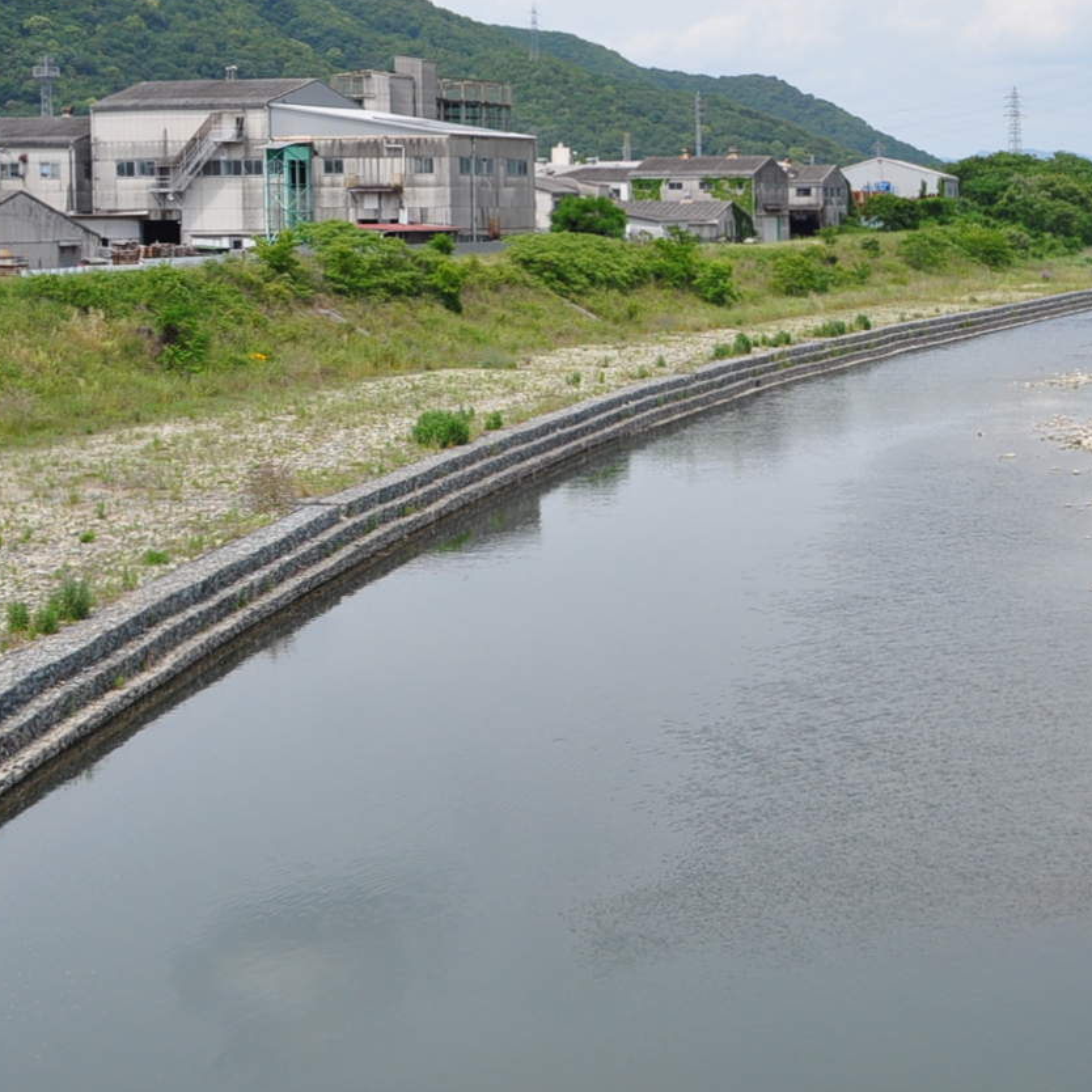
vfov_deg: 23.8
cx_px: 1181
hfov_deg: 22.7
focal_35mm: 72
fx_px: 2570
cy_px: 330
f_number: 11
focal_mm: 22
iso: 200
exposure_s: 1/400
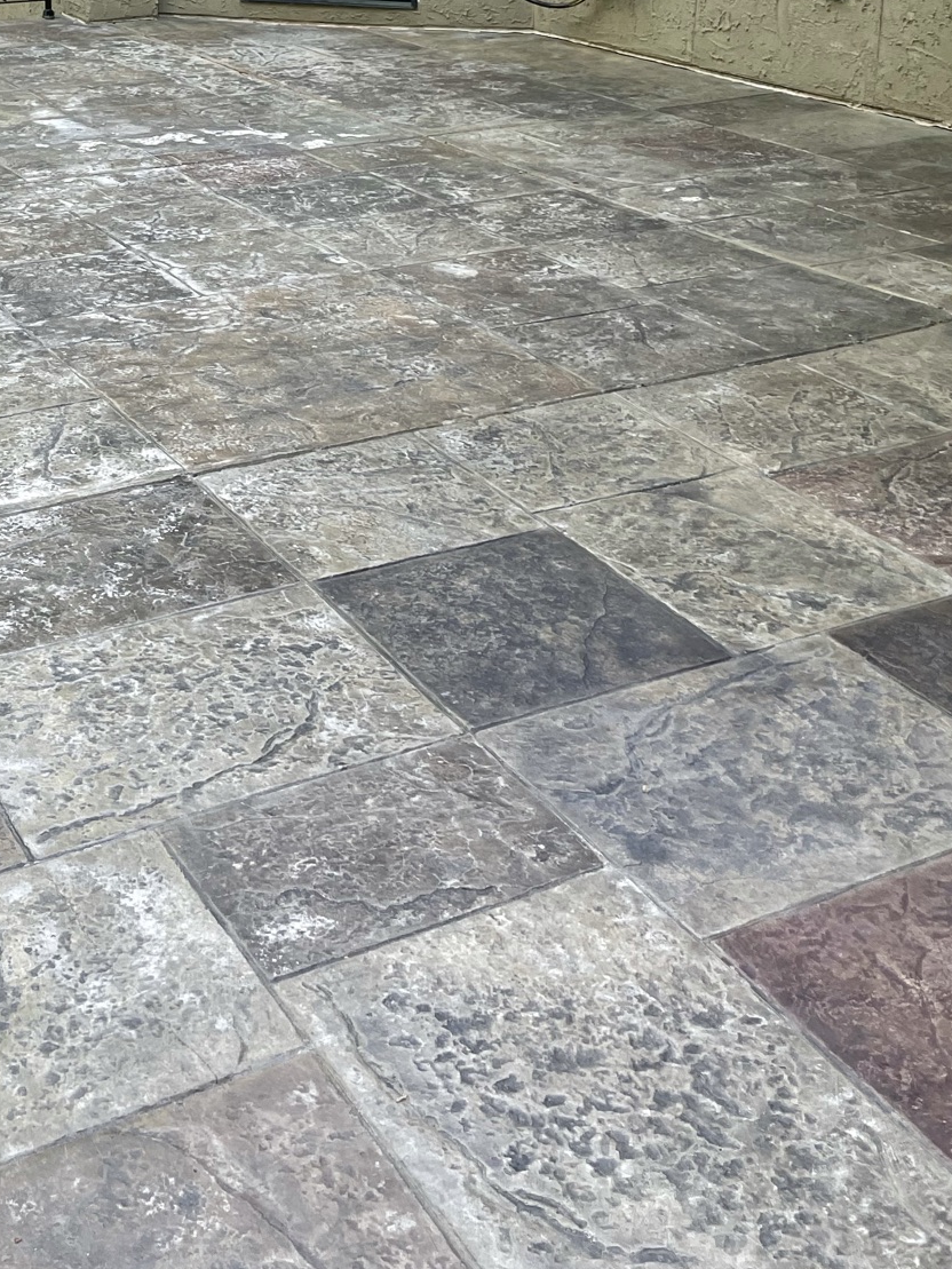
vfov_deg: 37.6
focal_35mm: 48
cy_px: 180
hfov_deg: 29.8
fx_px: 1760
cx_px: 246
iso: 64
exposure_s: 1/121
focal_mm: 4.2
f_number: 1.6
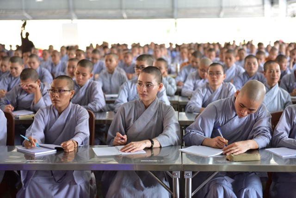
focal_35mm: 70
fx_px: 576
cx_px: 148
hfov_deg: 28.8
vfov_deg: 19.5
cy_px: 99
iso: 640
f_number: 2.8
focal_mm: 70
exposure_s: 1/125
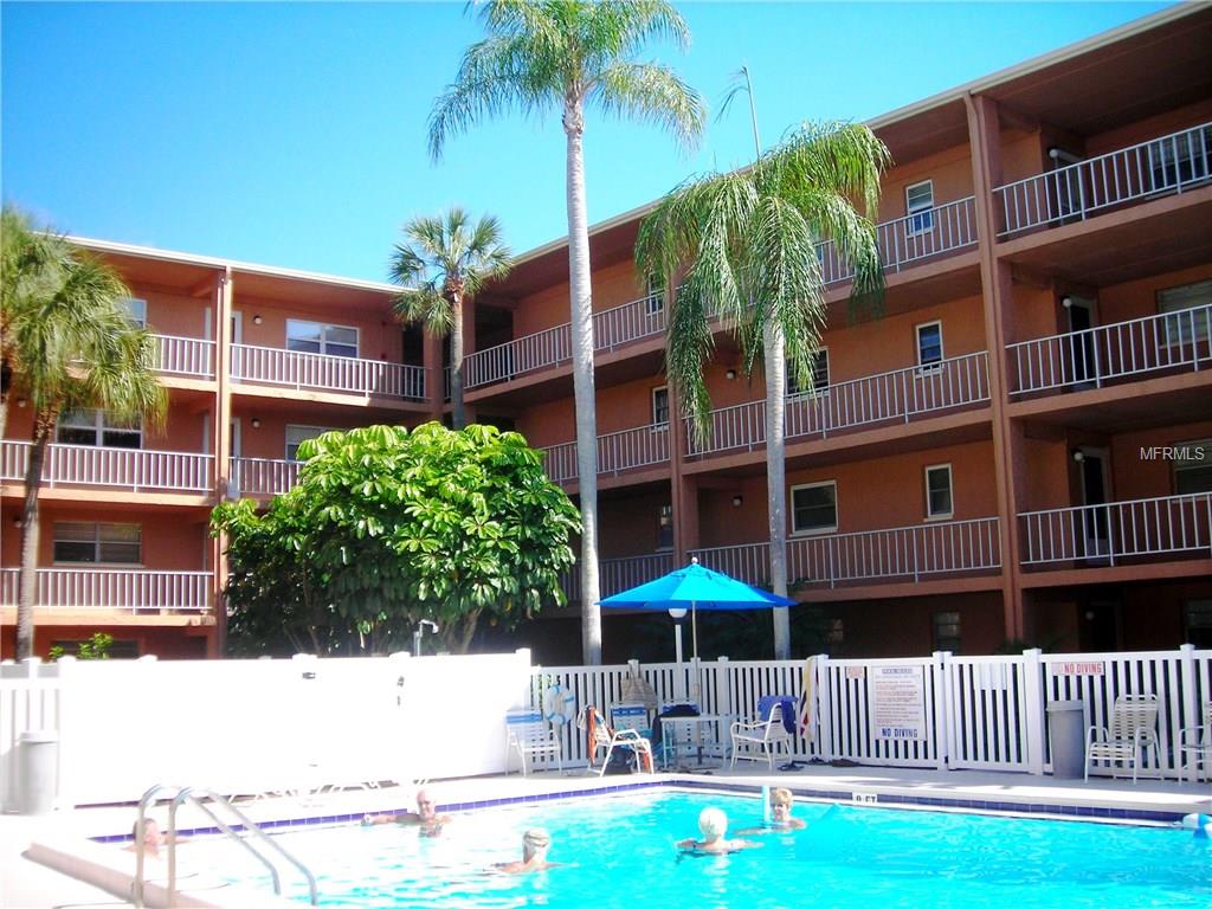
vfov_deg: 37.7
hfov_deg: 49.0
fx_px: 1330
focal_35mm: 38
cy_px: 454
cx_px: 606
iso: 50
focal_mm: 6.3
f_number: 3.2
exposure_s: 1/357
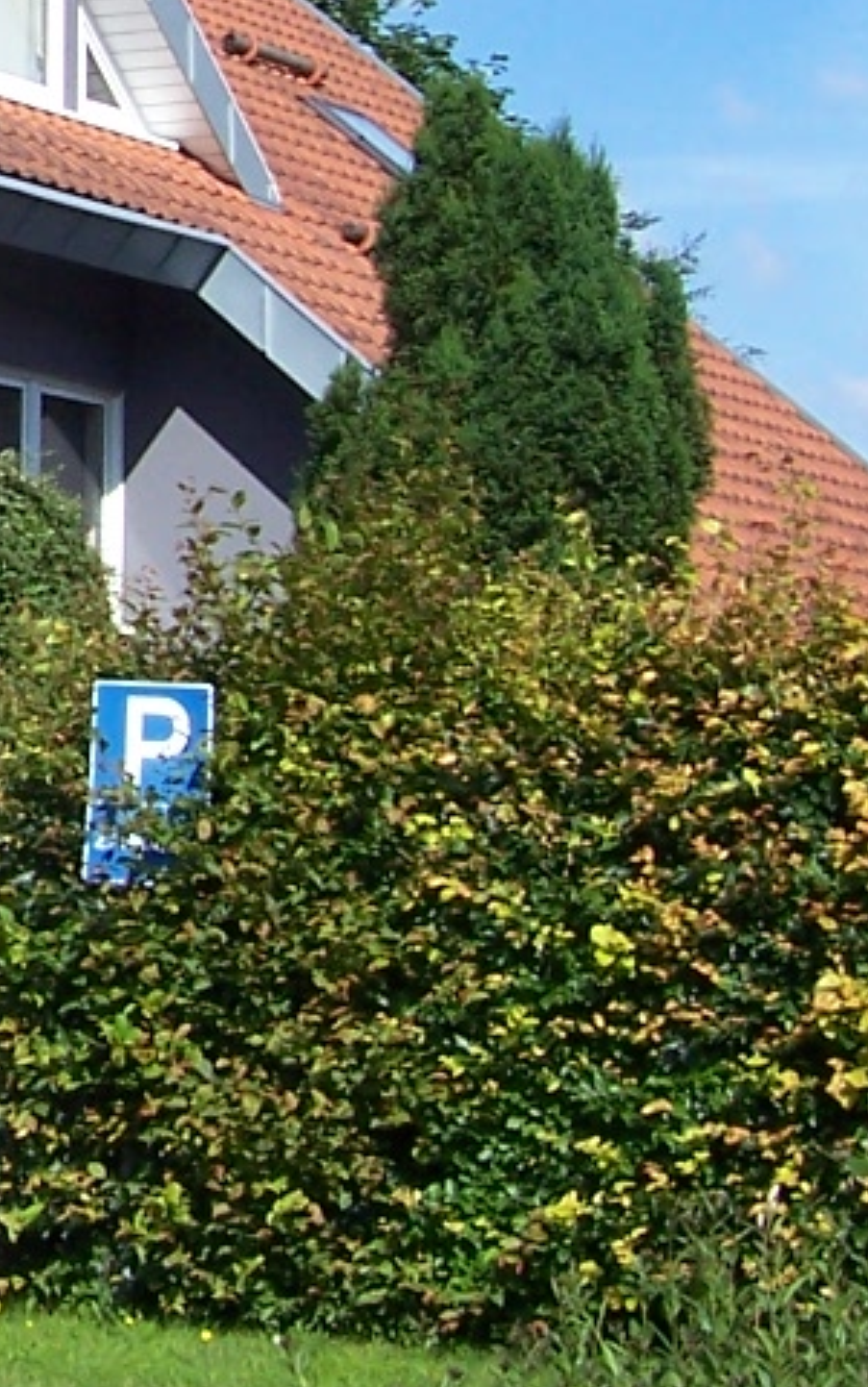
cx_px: -557
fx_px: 4235
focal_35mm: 112
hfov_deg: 11.1
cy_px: 179
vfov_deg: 18.3
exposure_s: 1/350
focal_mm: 5.6
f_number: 5.6
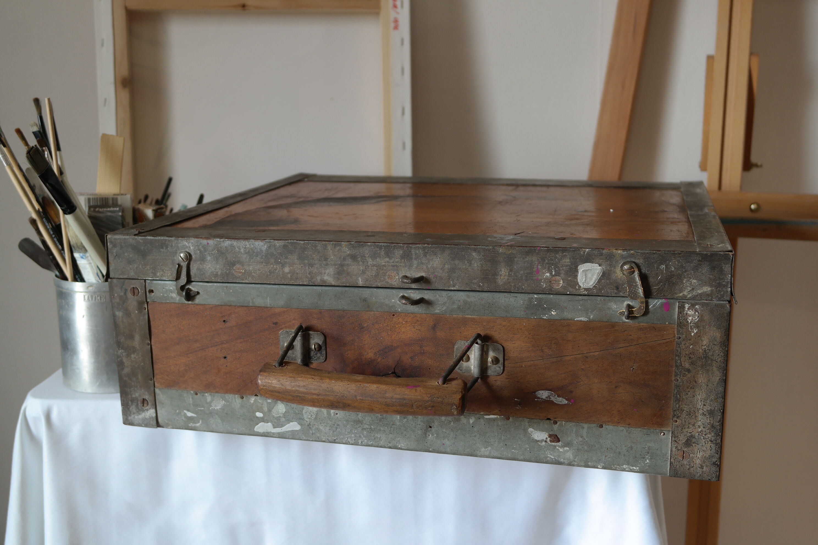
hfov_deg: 48.5
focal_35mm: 40
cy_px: 272
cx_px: 409
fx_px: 909
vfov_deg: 33.4
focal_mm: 26
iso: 200
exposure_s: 1/50
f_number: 4
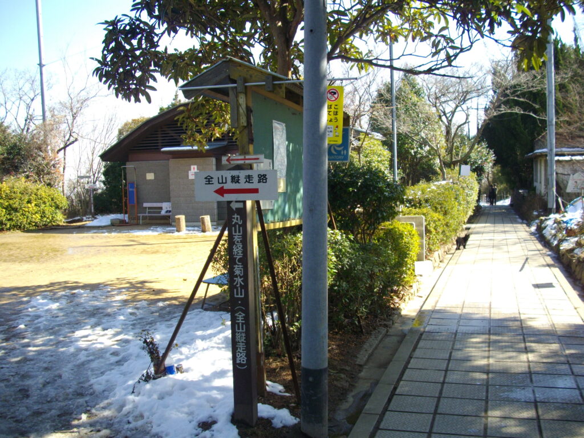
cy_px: 219
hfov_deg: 50.1
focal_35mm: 37
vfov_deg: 38.7
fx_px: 624
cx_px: 292
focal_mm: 6.2
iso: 100
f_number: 2.8
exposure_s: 1/320
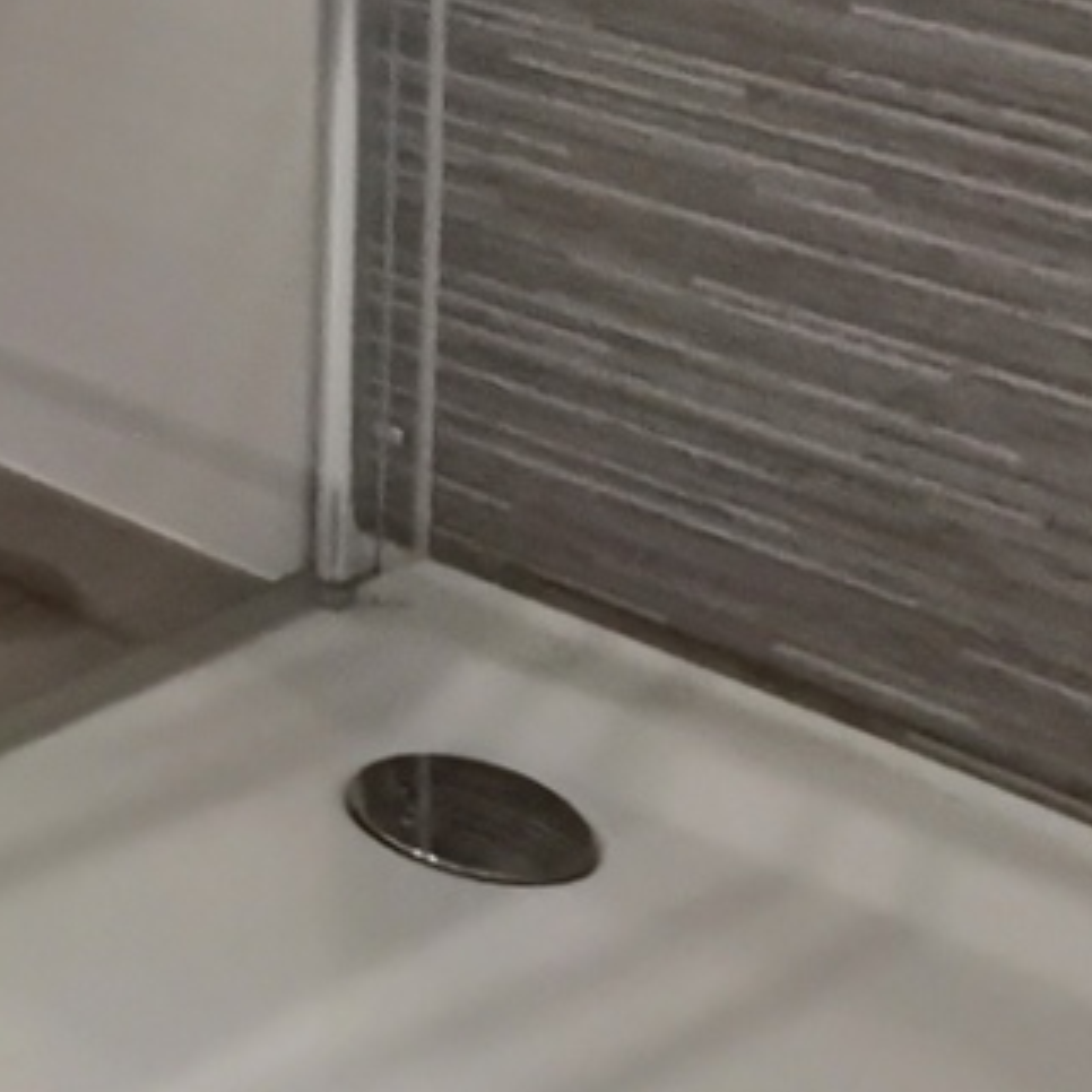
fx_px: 2498
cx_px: -1394
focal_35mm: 70
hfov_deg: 15.7
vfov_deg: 20.5
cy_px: -610
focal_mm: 2.26
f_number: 2.2
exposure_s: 1/50
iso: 160
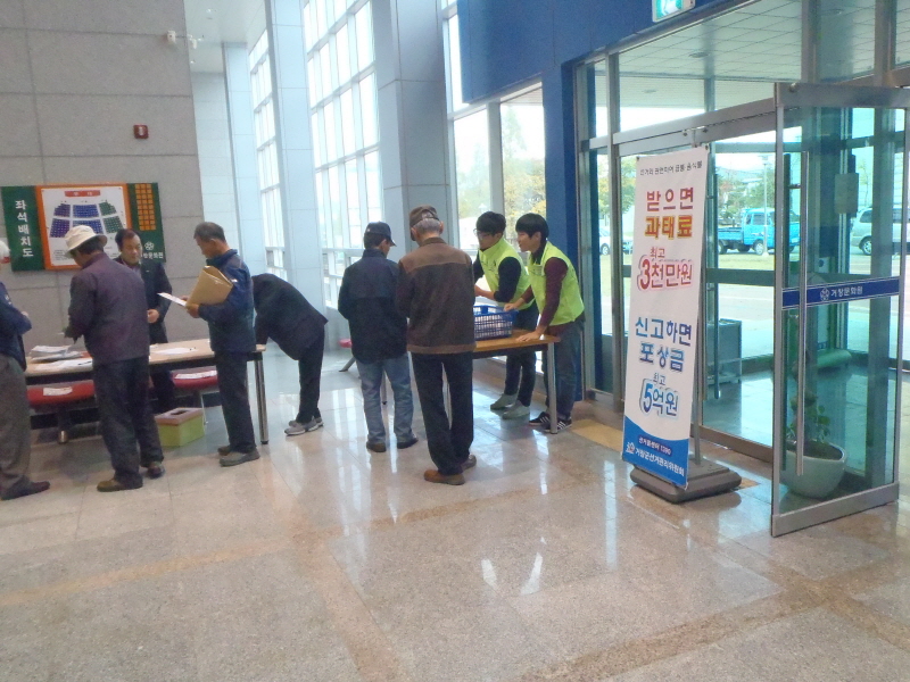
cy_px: 341
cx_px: 455
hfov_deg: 63.4
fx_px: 736
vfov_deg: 49.7
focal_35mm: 28
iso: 800
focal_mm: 5
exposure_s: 1/320
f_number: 3.5
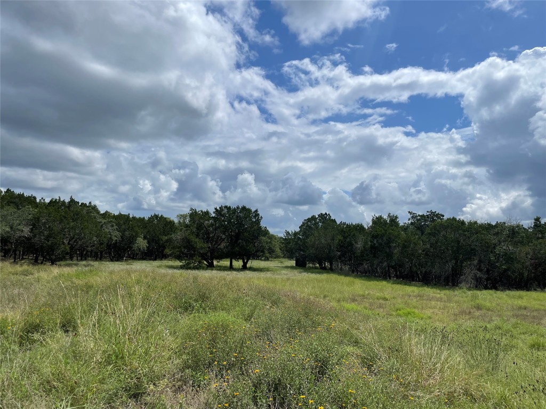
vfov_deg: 53.1
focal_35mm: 26
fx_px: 410
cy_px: 204
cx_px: 273
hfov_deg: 67.3
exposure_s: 1/9804
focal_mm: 4.2
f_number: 1.6
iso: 32
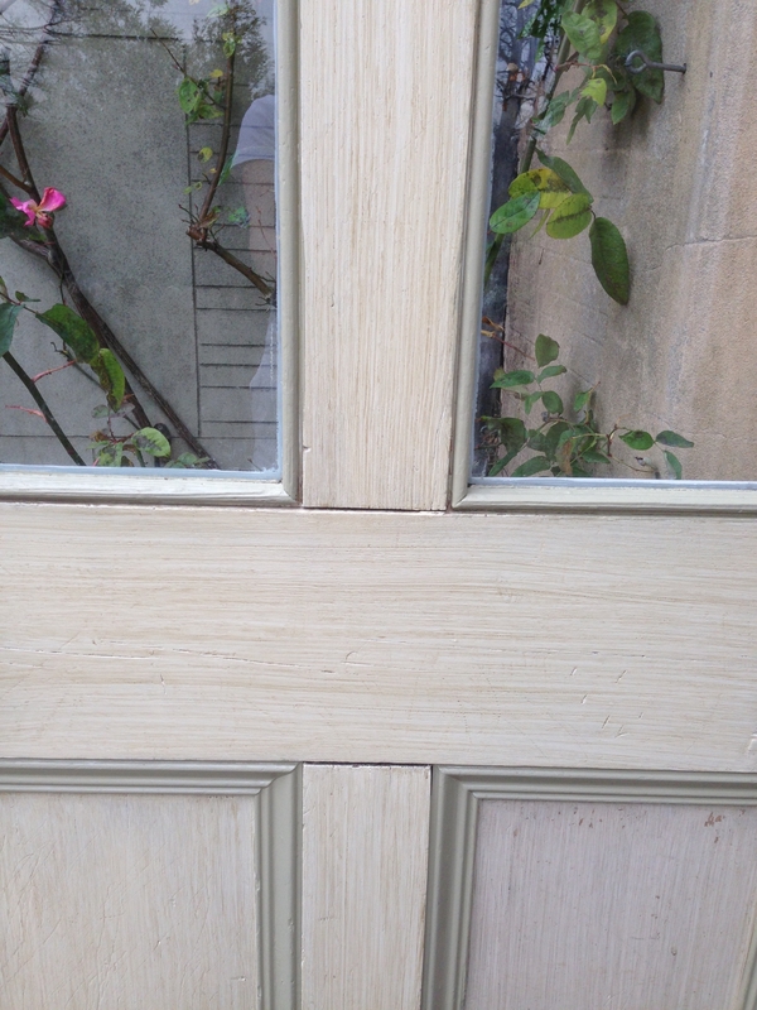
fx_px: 962
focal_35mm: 33
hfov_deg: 42.9
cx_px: 378
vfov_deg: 55.4
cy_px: 505
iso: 64
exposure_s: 1/120
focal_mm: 4.12
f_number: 2.4
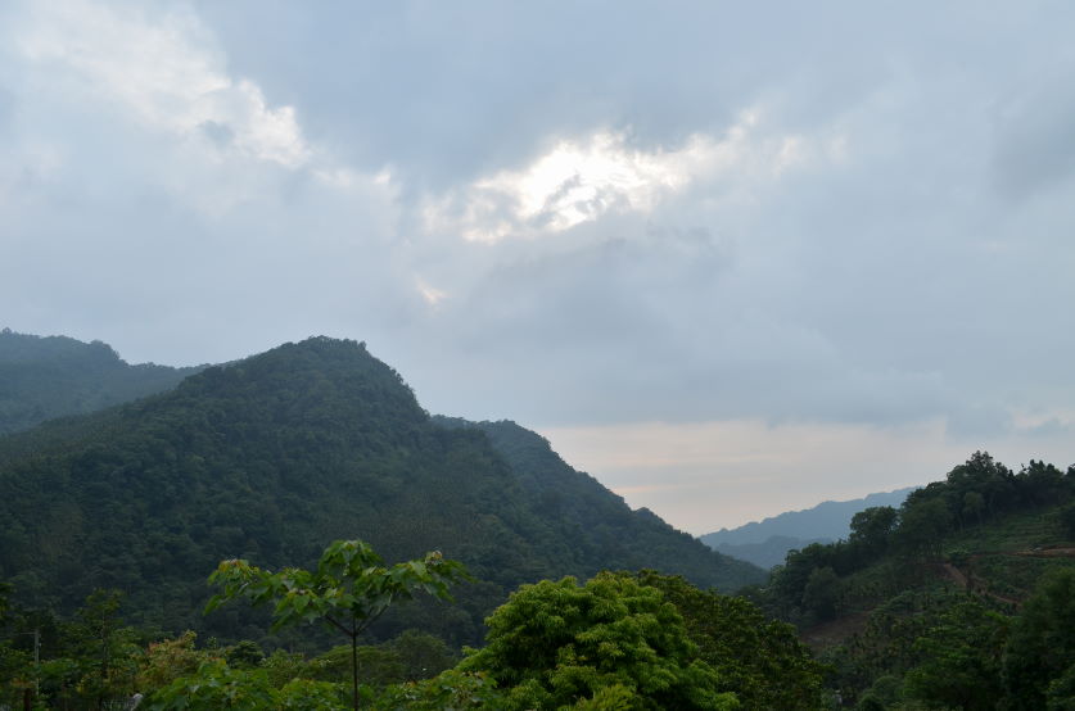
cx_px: 538
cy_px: 356
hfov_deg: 67.5
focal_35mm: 27
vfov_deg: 47.7
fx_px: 804
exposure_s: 1/400
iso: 200
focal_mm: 18
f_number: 8
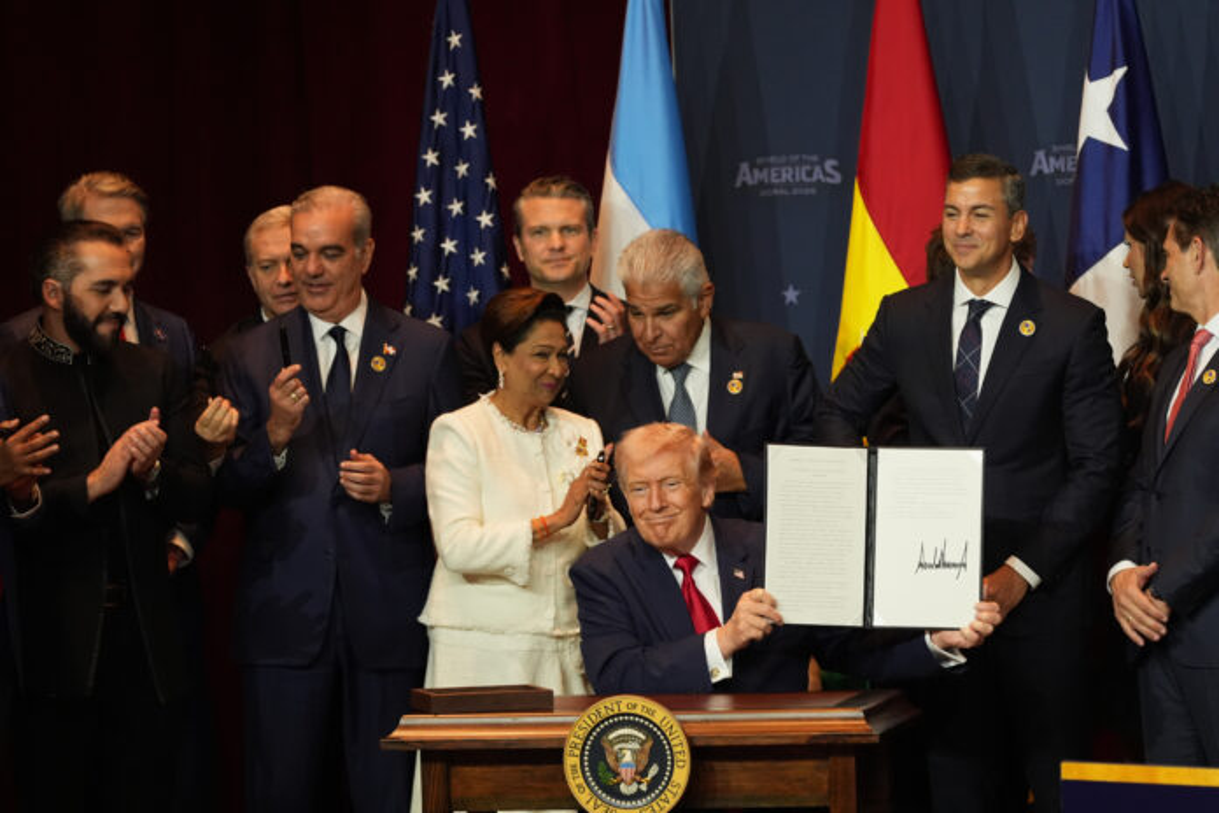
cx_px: 610
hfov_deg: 10.3
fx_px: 6772
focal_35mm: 200
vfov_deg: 6.9
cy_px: 406
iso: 3200
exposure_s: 1/511
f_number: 4
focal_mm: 200
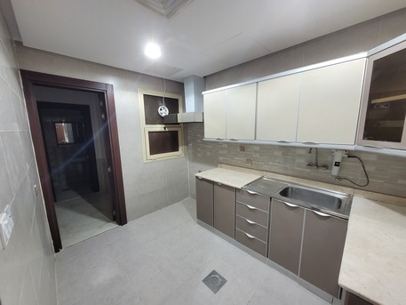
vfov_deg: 89.9
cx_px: 203
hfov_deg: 106.2
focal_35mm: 13
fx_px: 153
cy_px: 152
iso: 200
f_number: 2.2
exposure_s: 1/50
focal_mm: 1.74
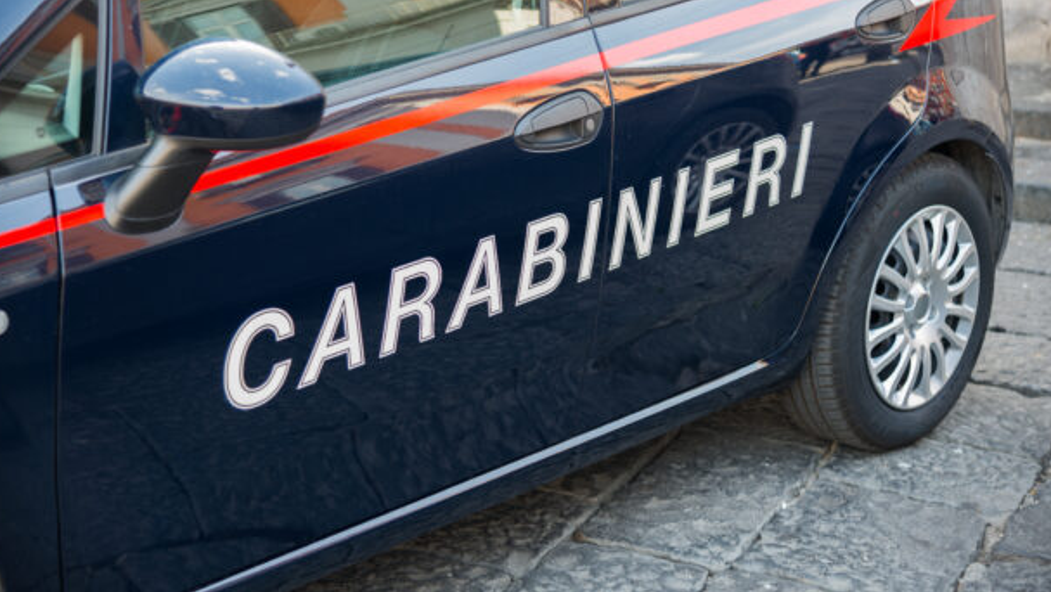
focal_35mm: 70
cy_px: 254
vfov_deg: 17.2
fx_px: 1952
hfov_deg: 30.1
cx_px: 520
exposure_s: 1/50
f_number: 4
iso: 100
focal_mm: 66
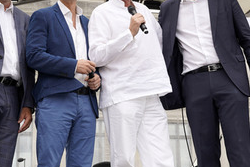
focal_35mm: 81
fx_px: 563
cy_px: 59
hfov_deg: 25.0
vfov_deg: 16.8
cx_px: 100
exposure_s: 1/200
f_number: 7.1
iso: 200
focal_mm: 45
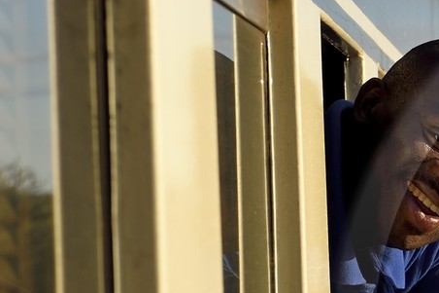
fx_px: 3023
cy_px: 347
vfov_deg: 5.5
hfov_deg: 8.1
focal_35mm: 248
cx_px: 730
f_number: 8
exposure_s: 1/400
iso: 200
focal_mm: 70
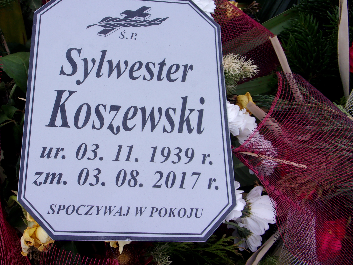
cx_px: 120
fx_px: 388
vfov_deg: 37.7
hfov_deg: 48.2
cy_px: 128
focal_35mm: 38
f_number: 10.8
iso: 80
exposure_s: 1/38
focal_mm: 5.1
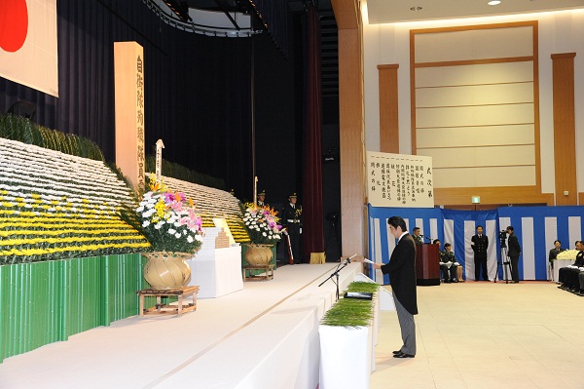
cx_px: 292
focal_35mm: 44
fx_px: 713
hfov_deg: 44.5
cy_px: 194
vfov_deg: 30.5
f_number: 6.3
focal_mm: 44
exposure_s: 1/60
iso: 3200
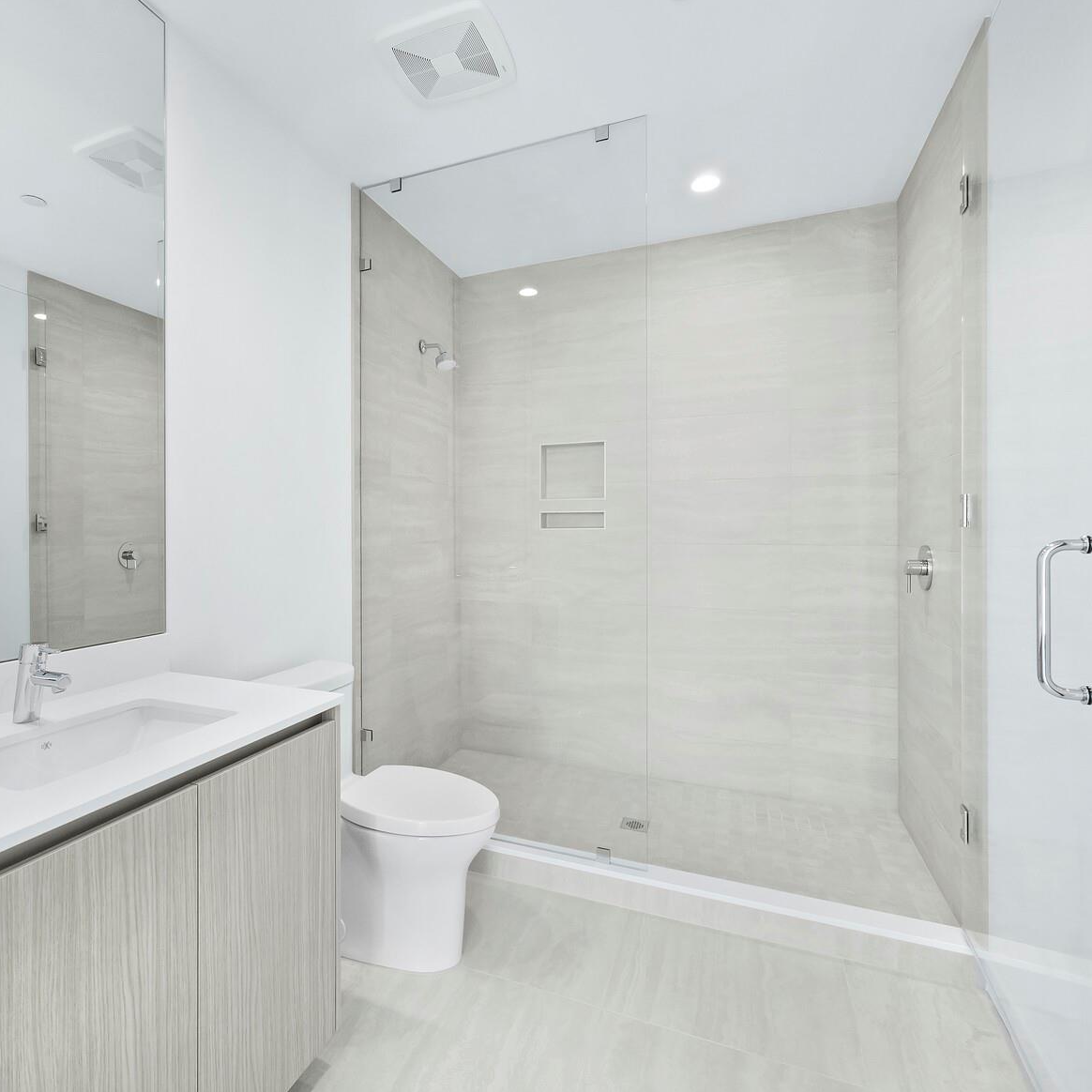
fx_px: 607
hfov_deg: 83.3
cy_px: 531
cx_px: 456
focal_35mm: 17
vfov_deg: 83.9
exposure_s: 1/3
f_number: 10
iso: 400
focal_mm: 7
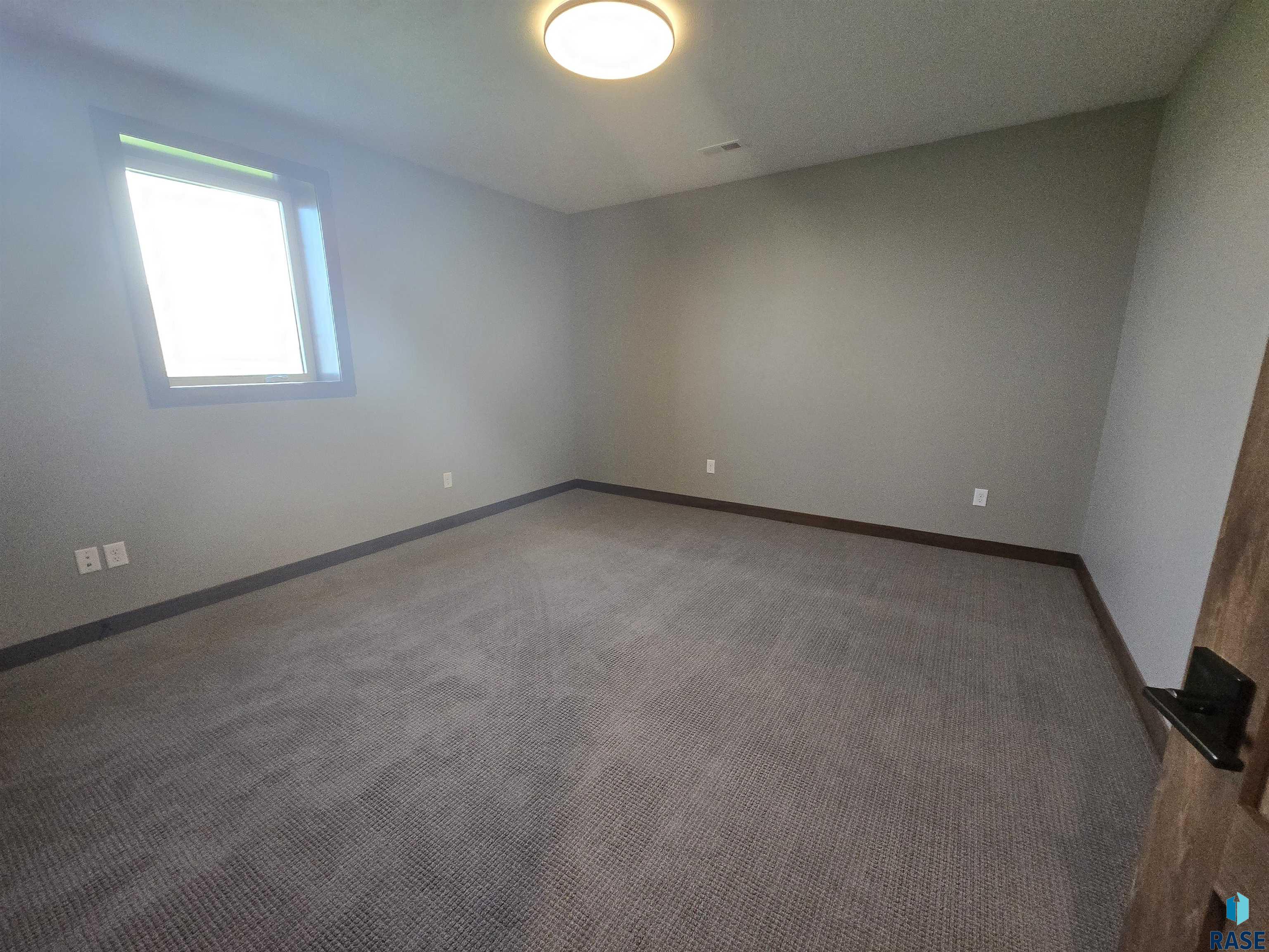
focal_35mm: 13
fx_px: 477
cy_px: 476
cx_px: 634
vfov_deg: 89.9
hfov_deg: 106.2
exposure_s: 1/60
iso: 320
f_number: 2.2
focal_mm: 2.2
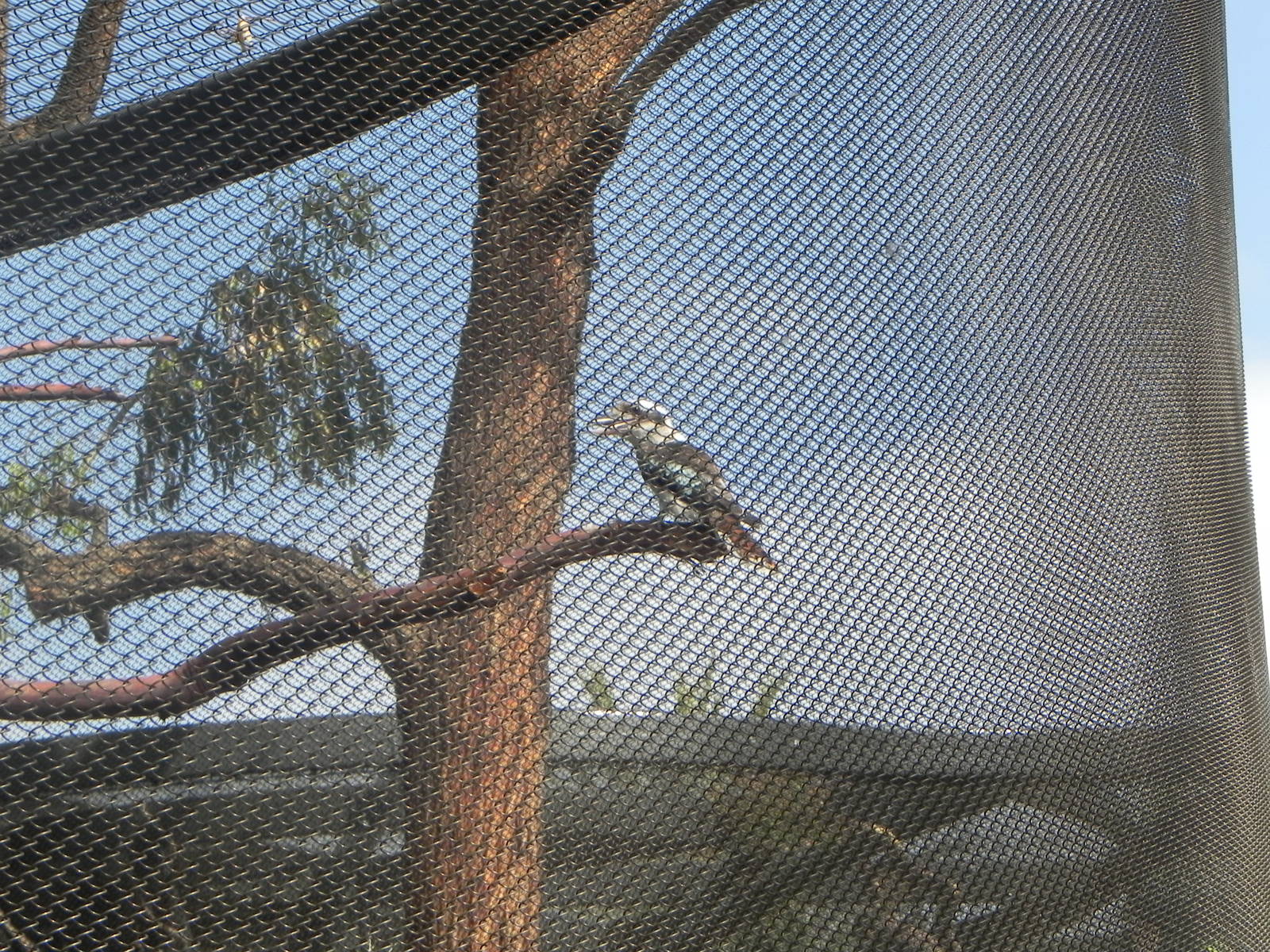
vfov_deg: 11.5
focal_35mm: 129
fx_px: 4733
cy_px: 476
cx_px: 635
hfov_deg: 15.3
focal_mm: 23
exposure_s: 1/290
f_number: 6.3
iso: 160
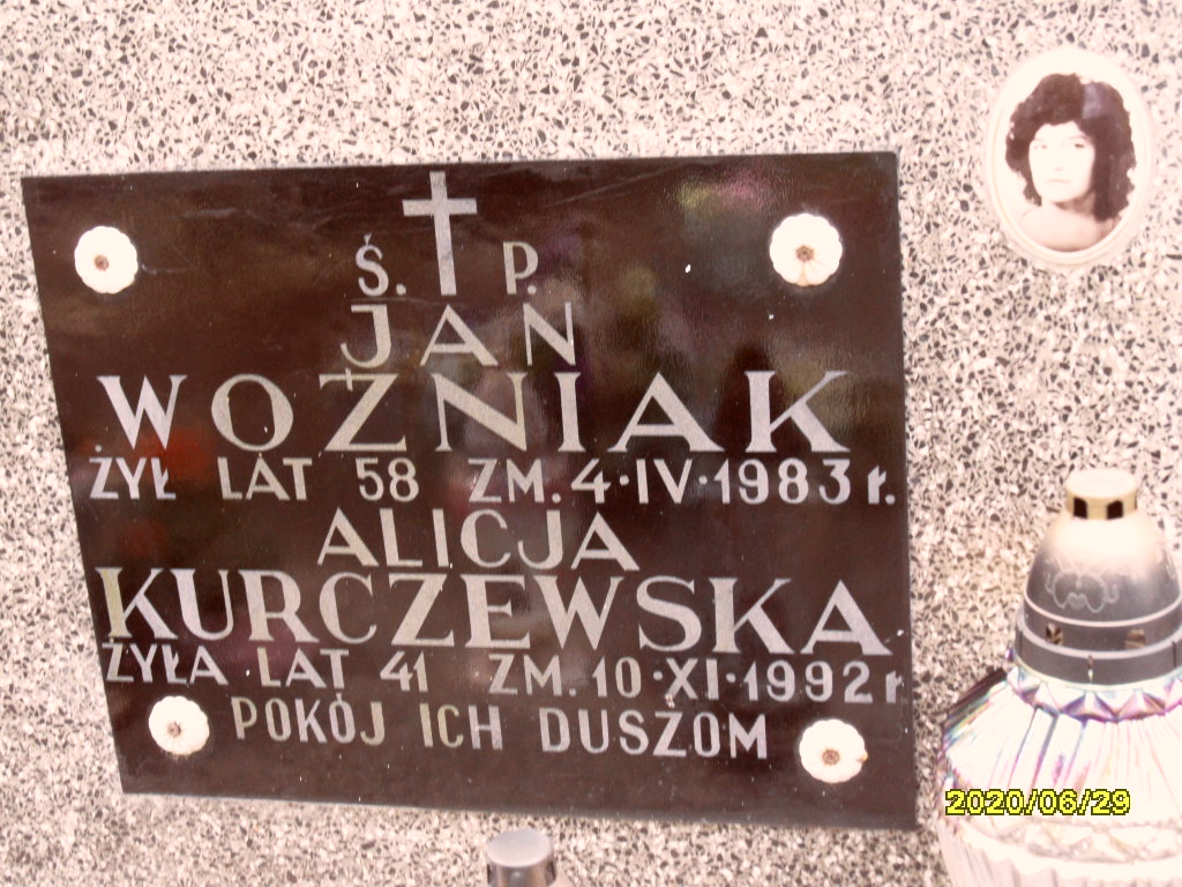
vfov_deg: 24.4
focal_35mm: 60
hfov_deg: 32.2
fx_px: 2049
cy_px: 444
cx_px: 591
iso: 200
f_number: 4
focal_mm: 10.3
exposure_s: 1/45
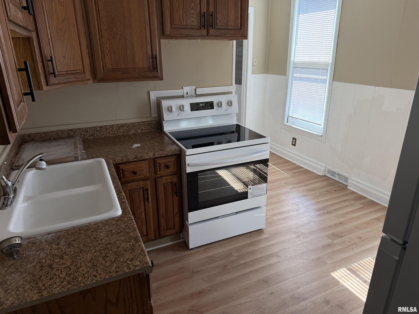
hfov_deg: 71.6
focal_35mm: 24
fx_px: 291
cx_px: 210
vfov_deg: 56.8
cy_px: 157
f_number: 1.78
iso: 200
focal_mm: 6.76
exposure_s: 1/226
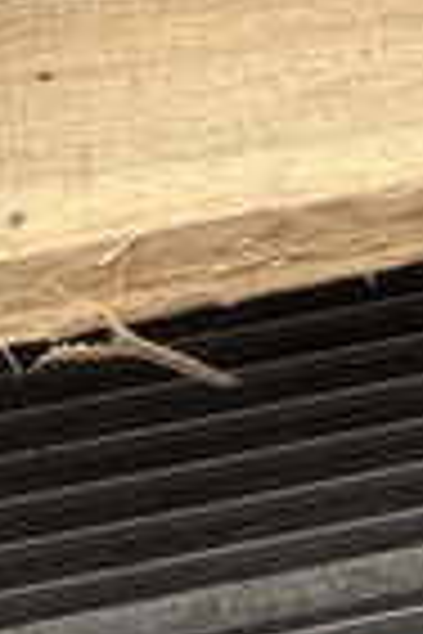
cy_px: -1497
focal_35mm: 196
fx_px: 3454
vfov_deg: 8.2
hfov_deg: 6.8
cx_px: 747
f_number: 1.6
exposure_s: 1/481
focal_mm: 5.96
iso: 50
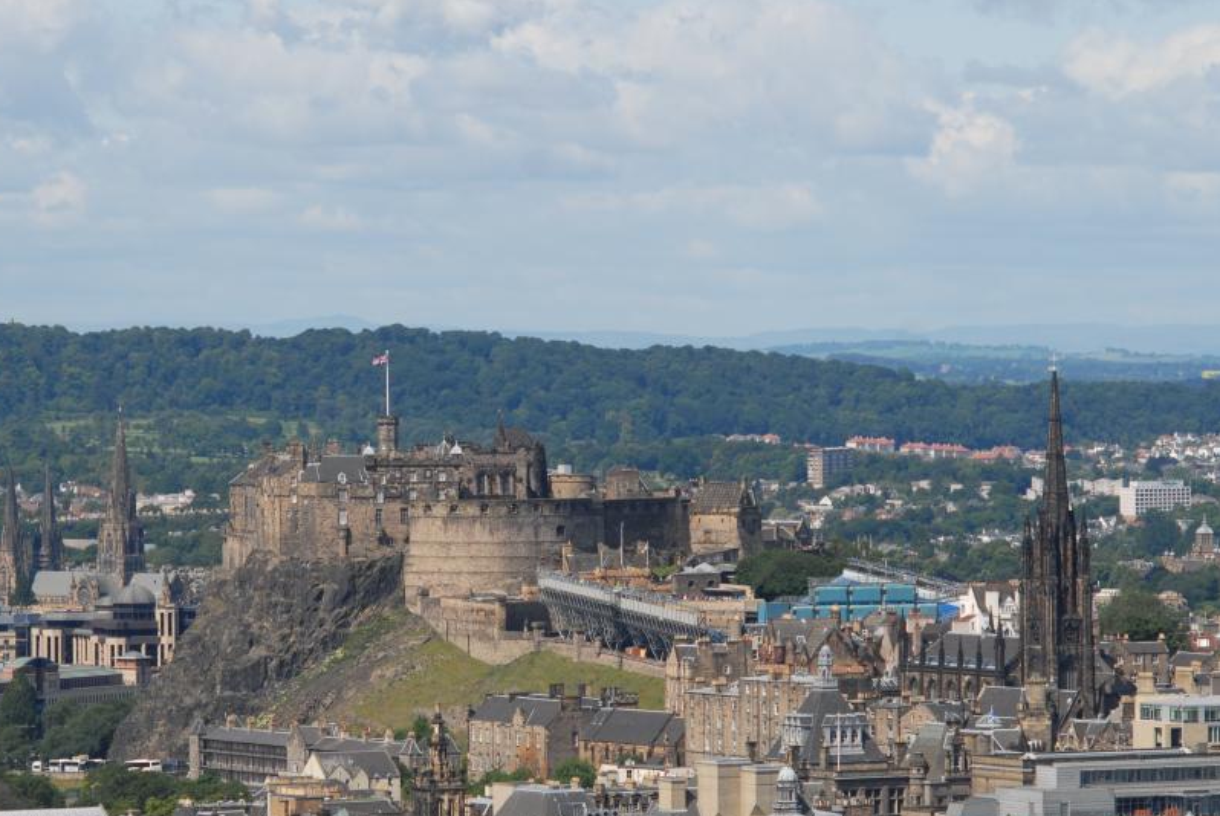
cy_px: 450
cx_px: 488
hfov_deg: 9.6
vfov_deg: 6.4
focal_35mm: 214
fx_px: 7249
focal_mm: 105
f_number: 5.6
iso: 100
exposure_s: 1/500
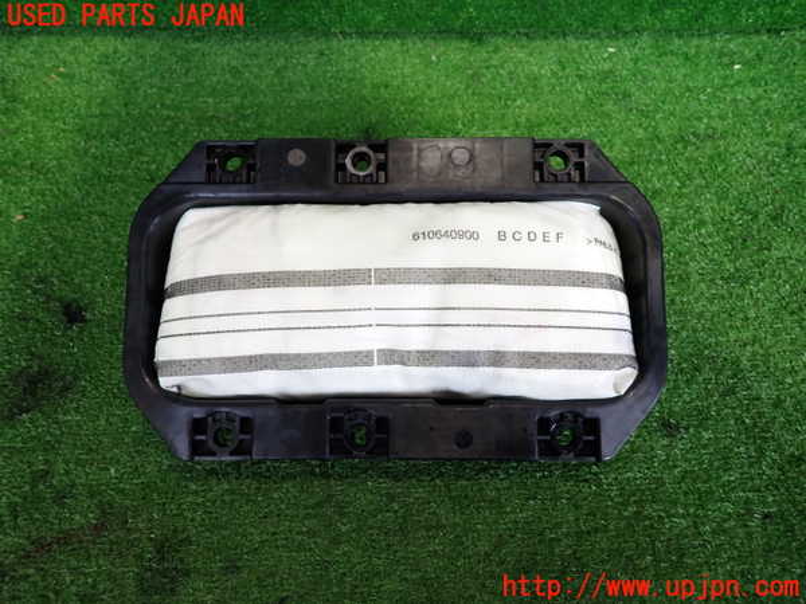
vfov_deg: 54.9
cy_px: 302
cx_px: 403
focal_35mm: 25
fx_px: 582
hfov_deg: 69.4
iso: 200
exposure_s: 1/50
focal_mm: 4.5
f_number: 2
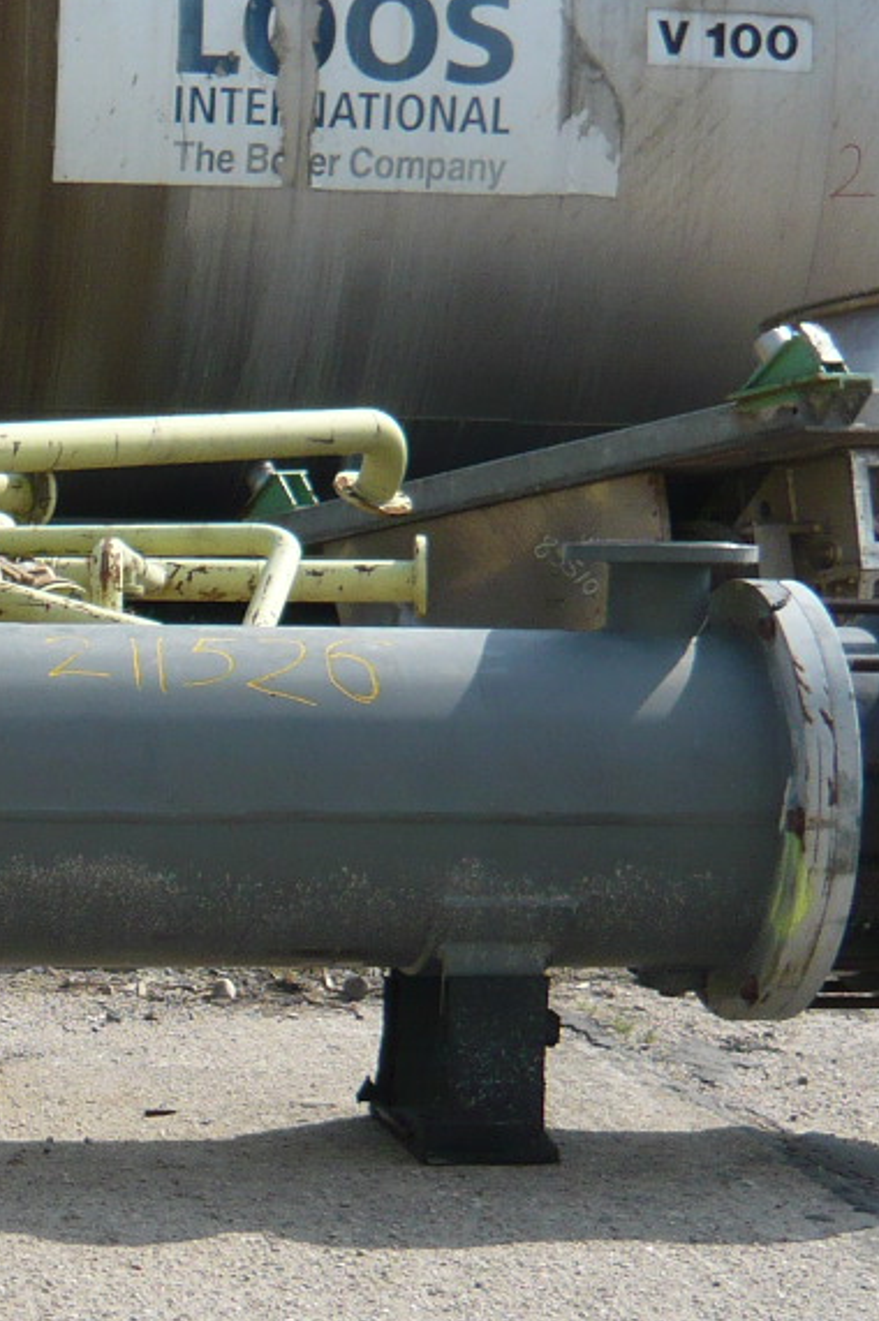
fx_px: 2823
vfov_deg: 26.1
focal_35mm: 77
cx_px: -176
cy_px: 914
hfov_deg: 16.9
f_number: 2.8
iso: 100
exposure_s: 1/800
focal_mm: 4.6
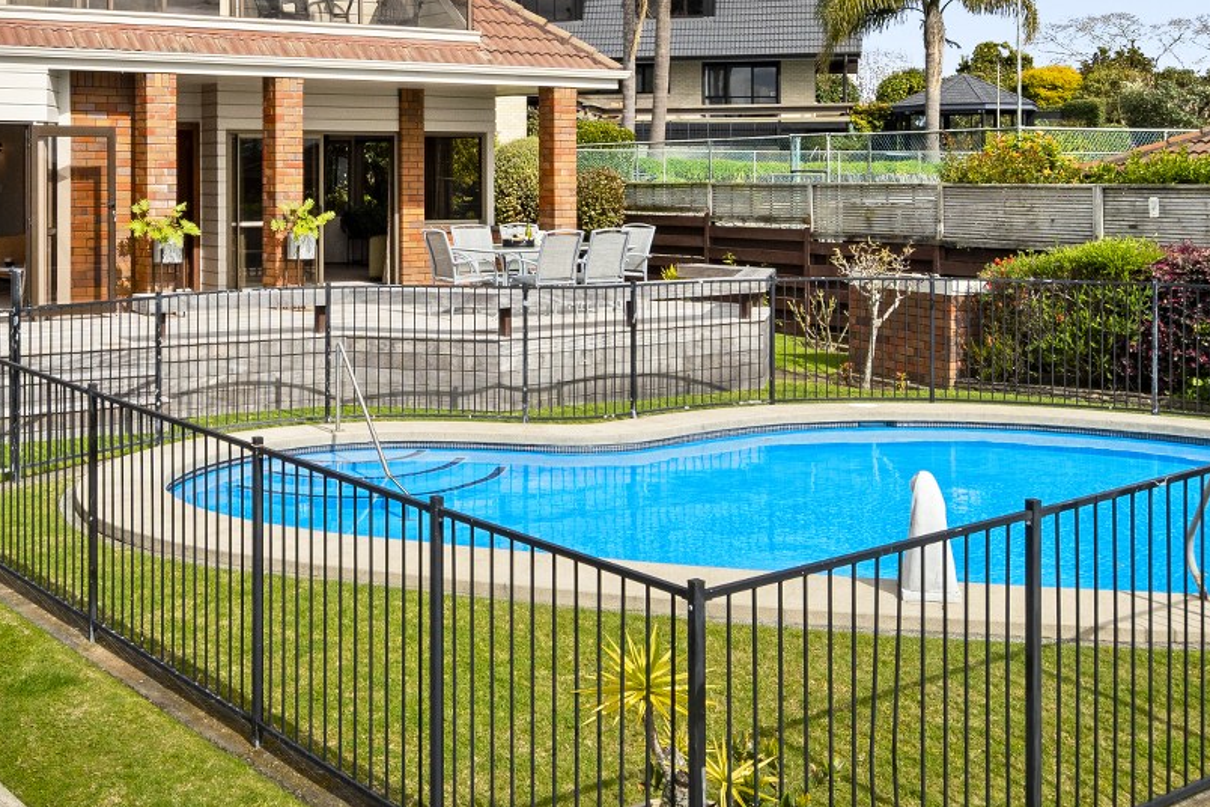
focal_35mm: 43
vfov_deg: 30.4
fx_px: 1445
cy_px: 157
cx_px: 354
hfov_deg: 44.4
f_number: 7.1
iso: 250
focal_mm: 12
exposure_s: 1/1000
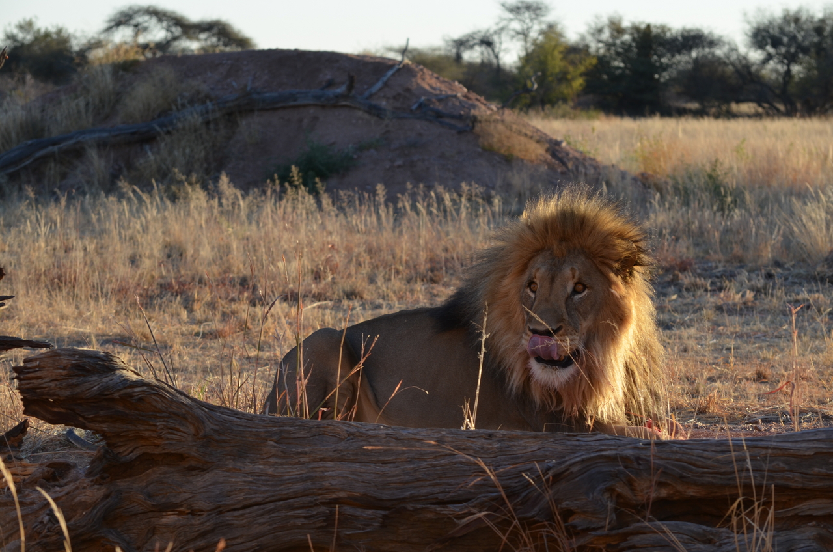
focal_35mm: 153
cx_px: 416
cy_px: 276
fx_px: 3533
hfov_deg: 13.4
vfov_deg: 8.9
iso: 200
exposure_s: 1/200
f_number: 7.1
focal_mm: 102
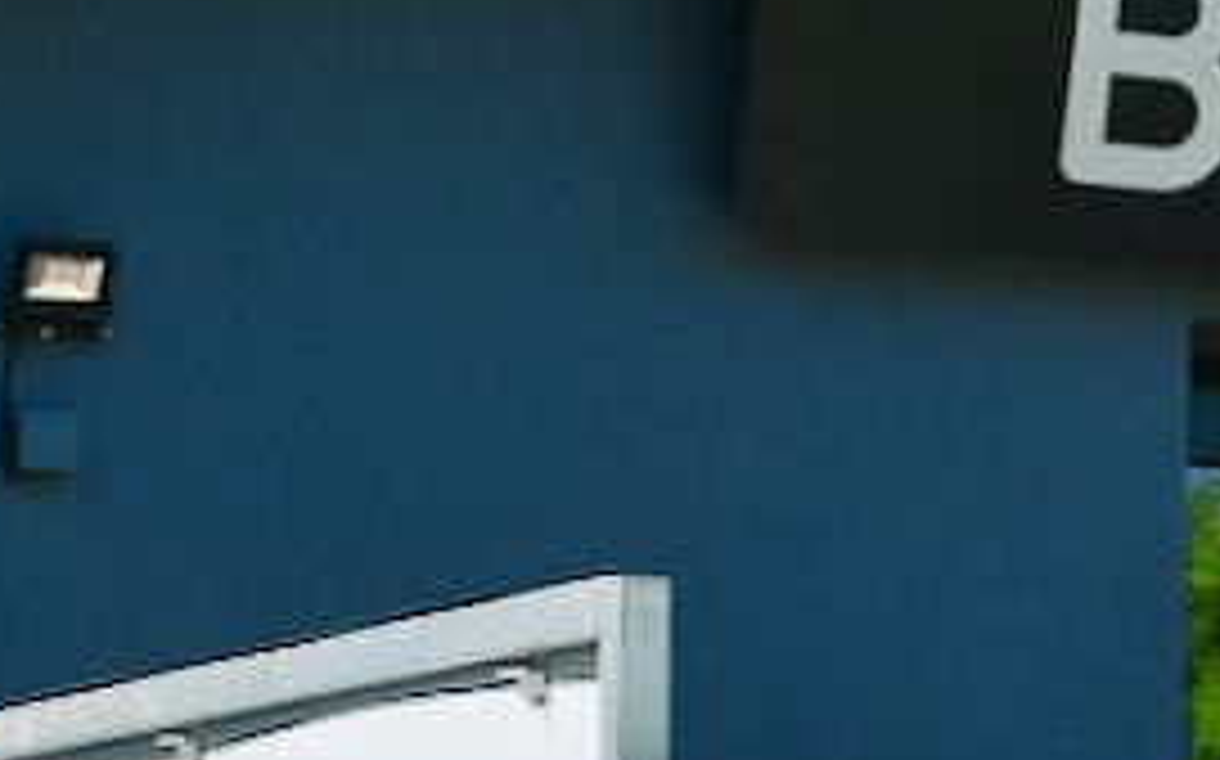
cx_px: 2408
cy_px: 751
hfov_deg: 12.4
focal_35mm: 149
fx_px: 4951
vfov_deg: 8.7
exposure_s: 1/250
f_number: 5.6
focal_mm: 24
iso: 140
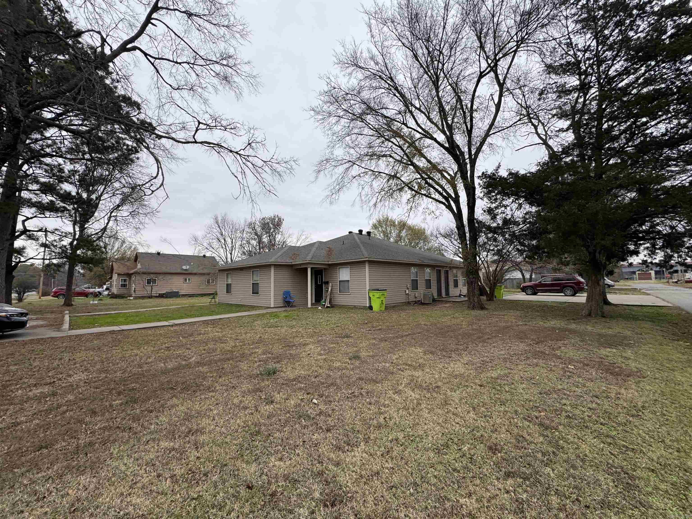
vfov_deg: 85.7
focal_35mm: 14
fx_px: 280
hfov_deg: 102.1
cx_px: 346
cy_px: 260
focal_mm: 2.22
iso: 40
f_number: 2.2
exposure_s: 1/166
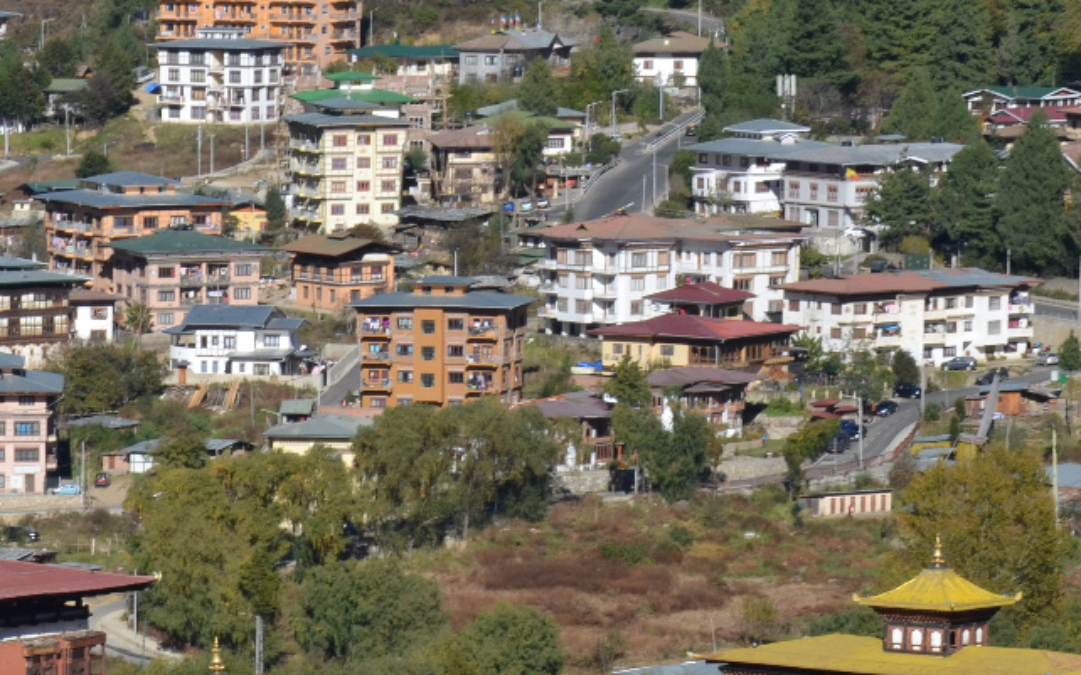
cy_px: 651
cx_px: -153
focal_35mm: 304
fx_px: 8955
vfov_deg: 4.3
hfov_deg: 6.9
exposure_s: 1/160
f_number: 11
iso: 100
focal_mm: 80
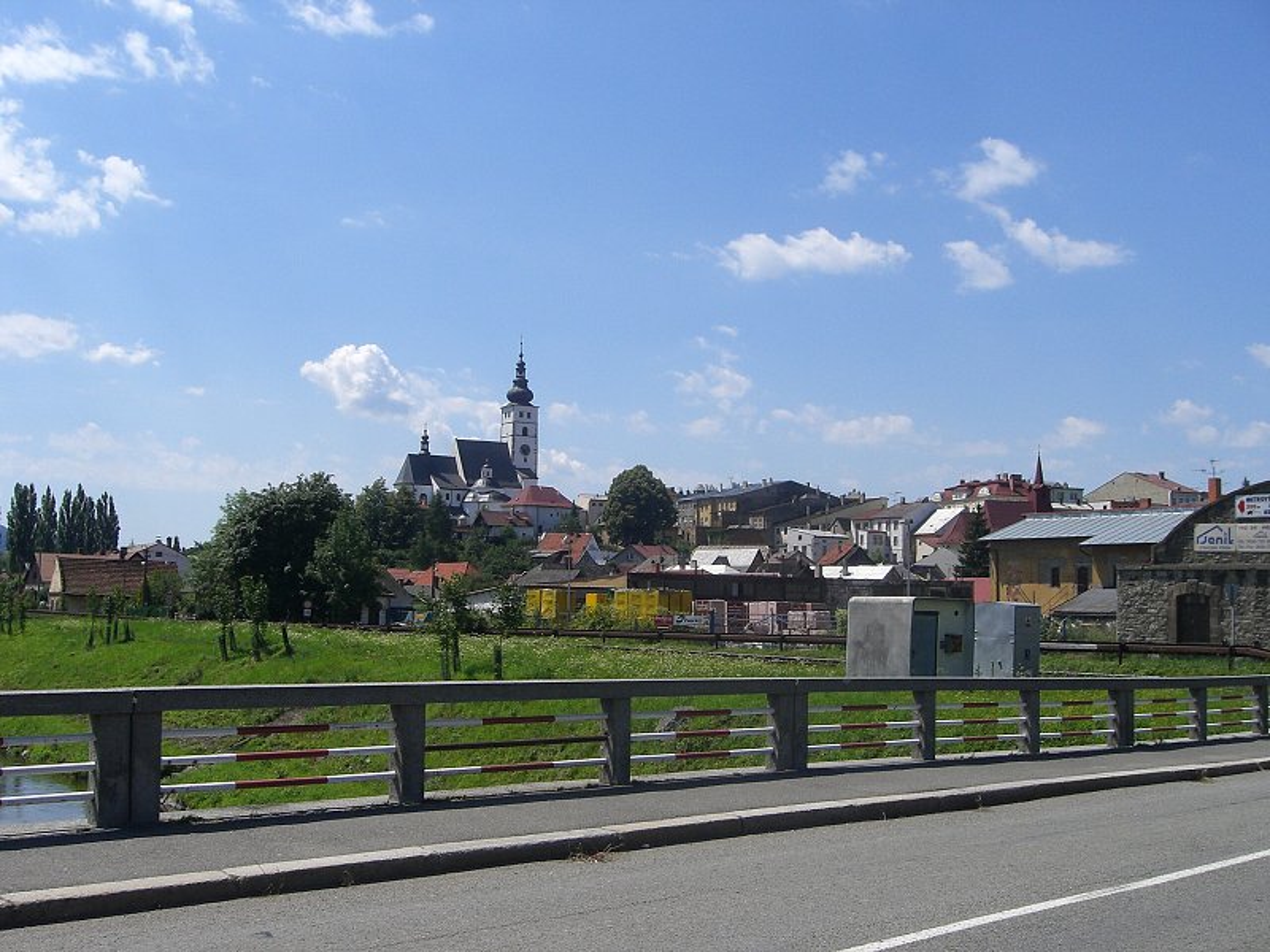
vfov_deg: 37.7
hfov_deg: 49.0
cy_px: 476
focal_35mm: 38
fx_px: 1394
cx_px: 635
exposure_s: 1/1000
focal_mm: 6.3
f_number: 4.4
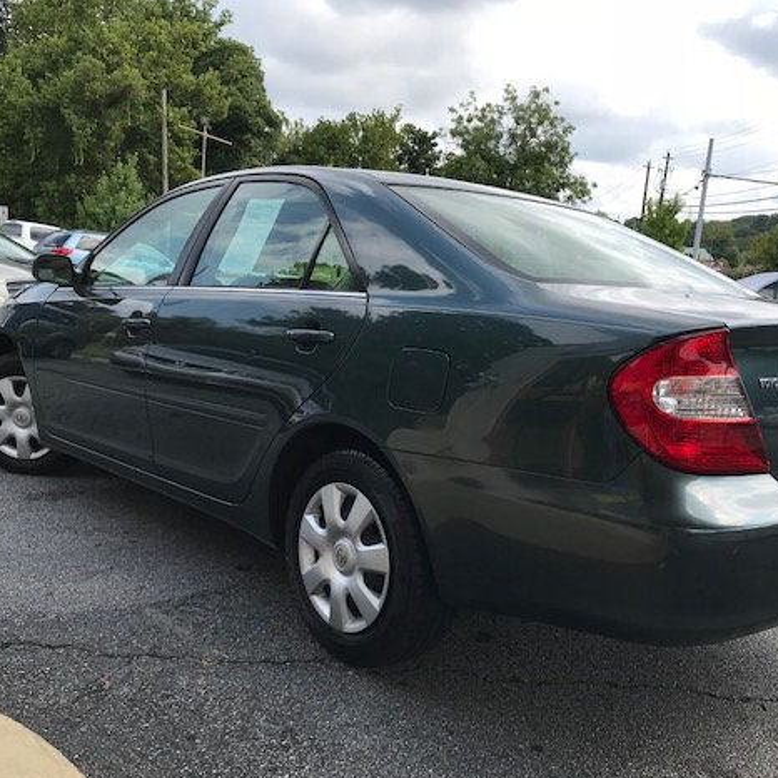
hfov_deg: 48.2
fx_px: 865
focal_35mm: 34
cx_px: 467
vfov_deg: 48.4
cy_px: 399
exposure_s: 1/1198
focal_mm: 3.99
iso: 20
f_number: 1.8
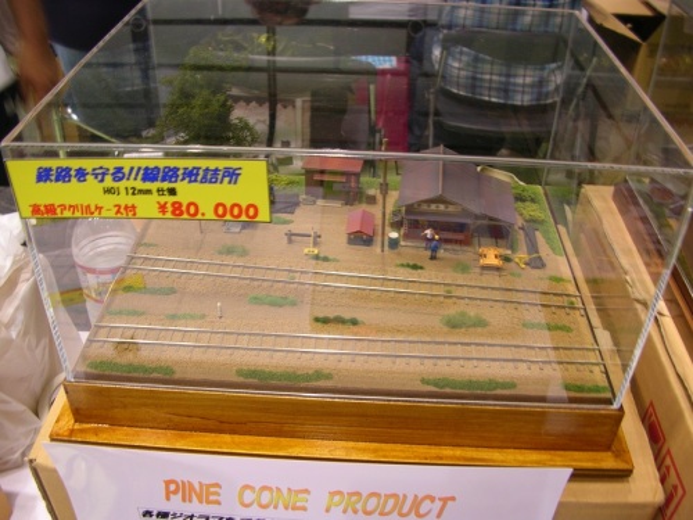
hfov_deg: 52.6
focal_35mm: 35
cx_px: 346
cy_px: 260
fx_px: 701
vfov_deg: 40.7
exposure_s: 1/6
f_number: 2.8
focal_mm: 5.8
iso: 50
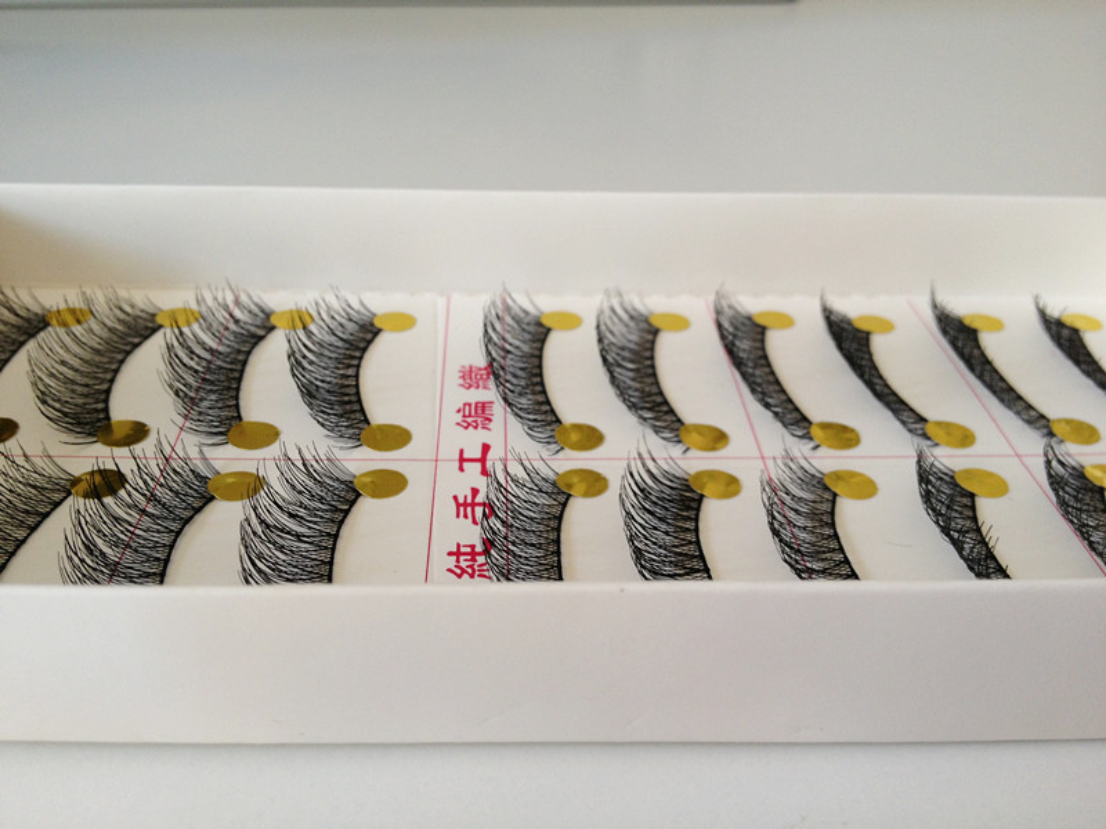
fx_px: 1118
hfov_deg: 52.6
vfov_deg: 40.7
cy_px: 414
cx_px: 553
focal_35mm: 35
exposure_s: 1/30
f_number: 2.4
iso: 64
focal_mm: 4.28
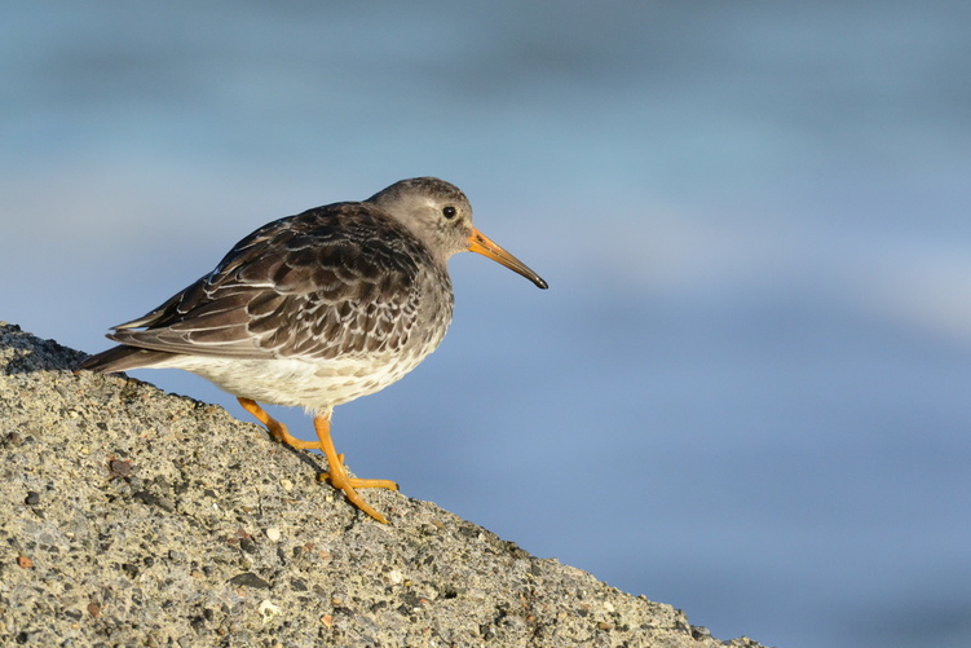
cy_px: 311
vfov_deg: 2.5
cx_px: 485
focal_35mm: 559
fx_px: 15079
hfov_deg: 3.7
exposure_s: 1/1250
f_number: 10
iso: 1600
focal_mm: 350
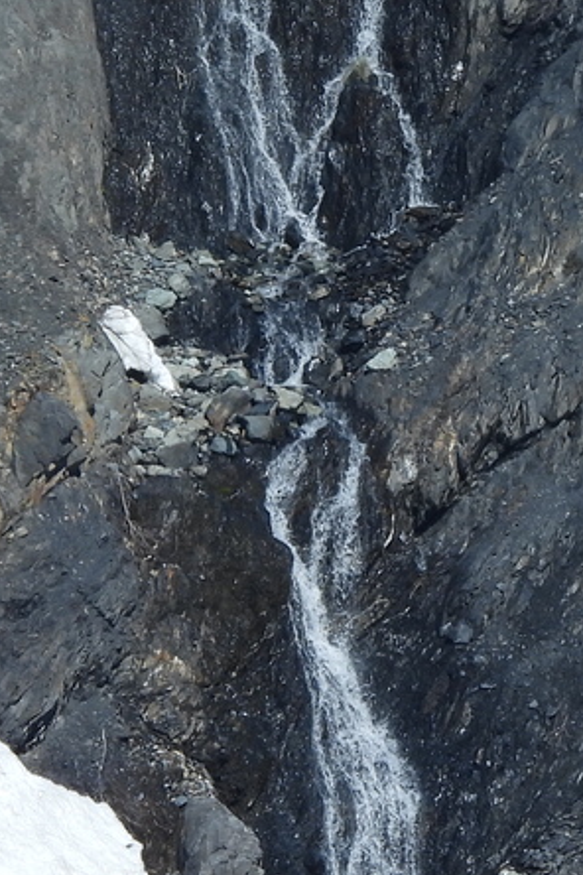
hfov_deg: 0.5
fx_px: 61866
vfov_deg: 0.8
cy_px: 231
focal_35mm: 2547
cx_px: 152
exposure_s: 1/640
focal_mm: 152
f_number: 5.6
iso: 100
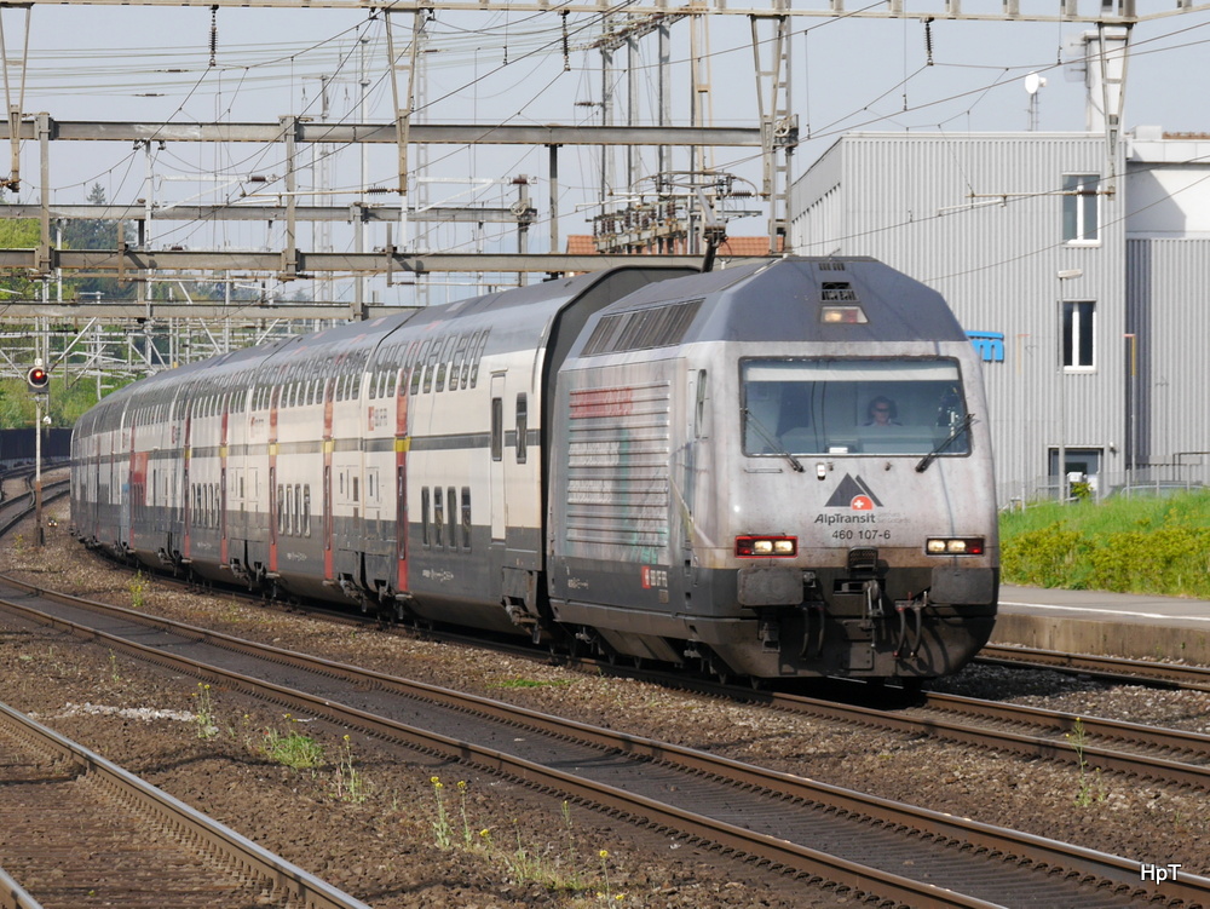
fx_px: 6505
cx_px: 605
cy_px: 454
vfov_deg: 8.0
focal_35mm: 186
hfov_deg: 10.6
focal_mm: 93
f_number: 6.3
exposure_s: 1/400
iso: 160
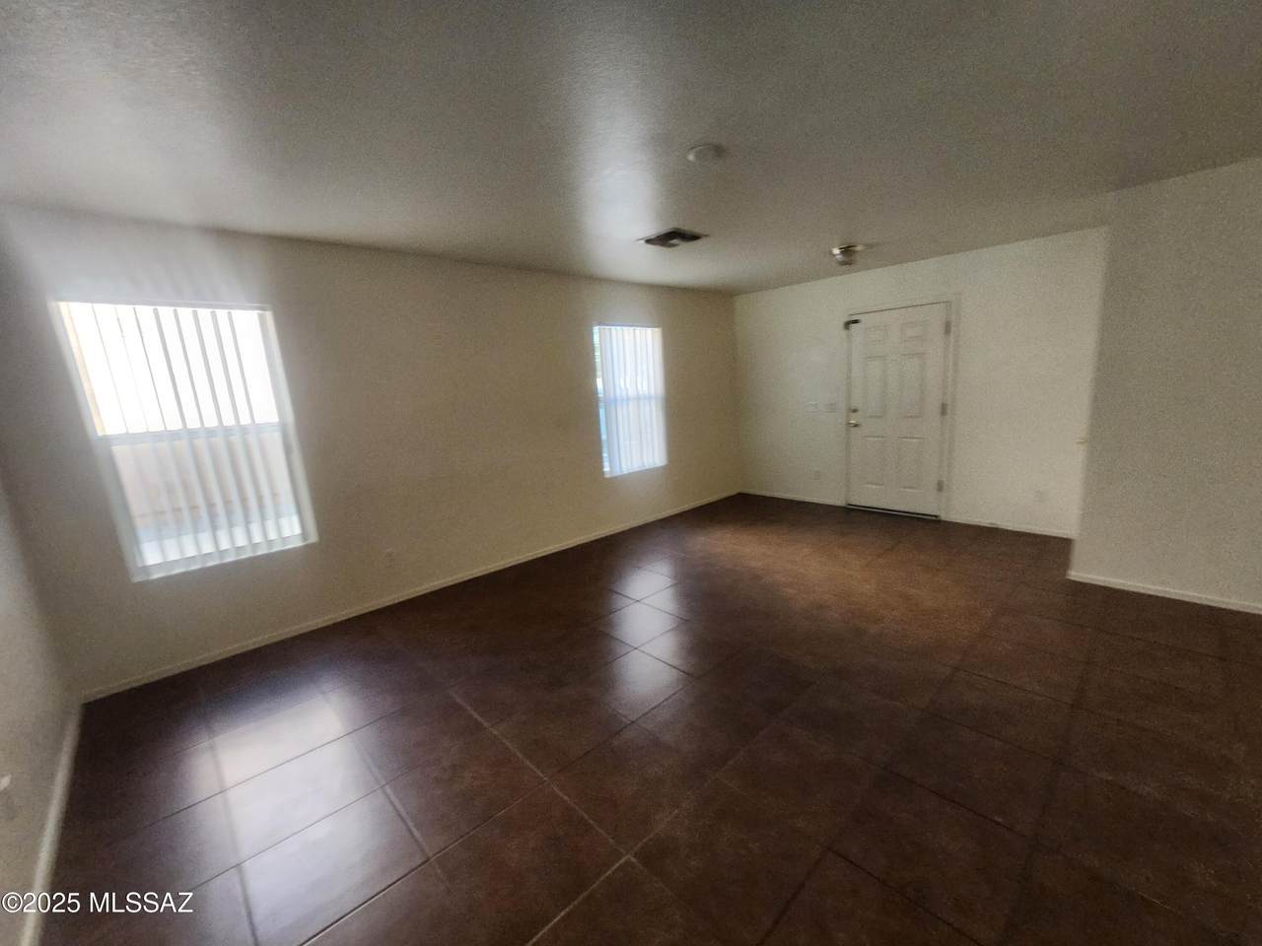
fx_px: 474
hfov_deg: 106.2
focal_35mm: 13
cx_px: 631
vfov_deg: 89.9
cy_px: 473
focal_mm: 1.74
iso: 250
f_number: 2.2
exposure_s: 1/60
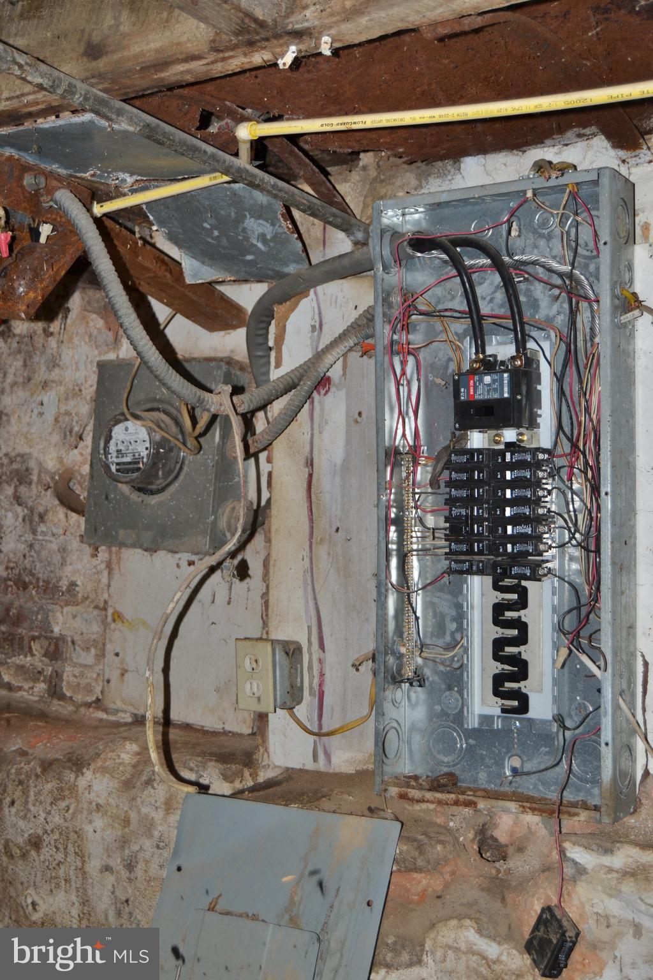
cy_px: 490
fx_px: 1265
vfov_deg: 42.3
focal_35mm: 46
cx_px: 326
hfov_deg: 28.9
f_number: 4.2
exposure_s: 1/60
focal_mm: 31
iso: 400
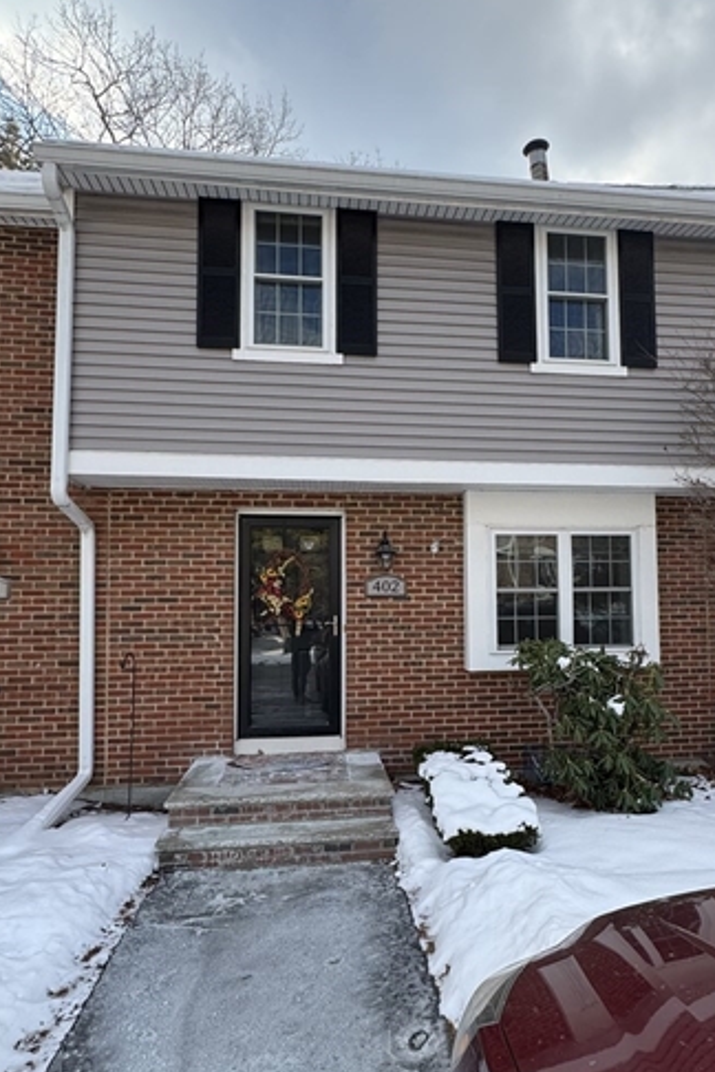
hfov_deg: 54.9
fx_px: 685
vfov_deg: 76.0
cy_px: 567
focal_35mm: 23
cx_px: 413
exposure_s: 1/453
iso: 40
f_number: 2.2
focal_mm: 2.22
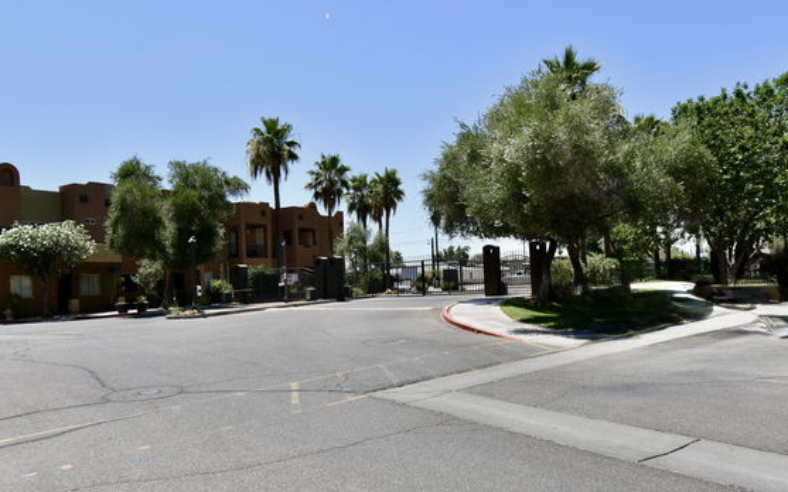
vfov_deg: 52.0
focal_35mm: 24
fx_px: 505
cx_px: 389
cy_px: 252
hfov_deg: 75.9
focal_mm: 15
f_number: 8
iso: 180
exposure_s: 1/500
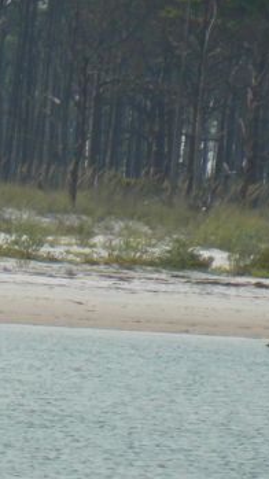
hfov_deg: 1.1
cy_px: 343
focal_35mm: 1080
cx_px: -253
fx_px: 13712
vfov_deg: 2.0
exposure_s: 1/500
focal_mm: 72
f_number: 8
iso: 80
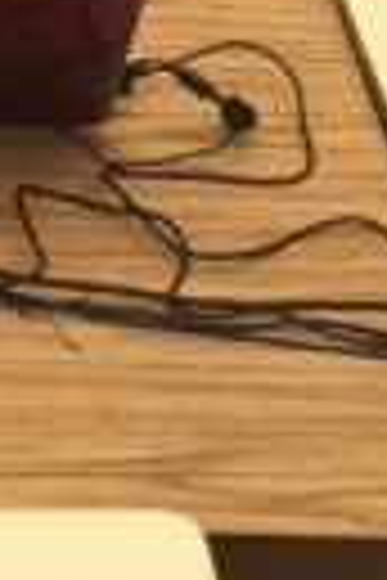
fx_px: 2886
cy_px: -427
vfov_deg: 10.8
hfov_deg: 7.6
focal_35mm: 179
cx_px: -162
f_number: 2.2
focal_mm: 4.15
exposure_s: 1/202
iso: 32
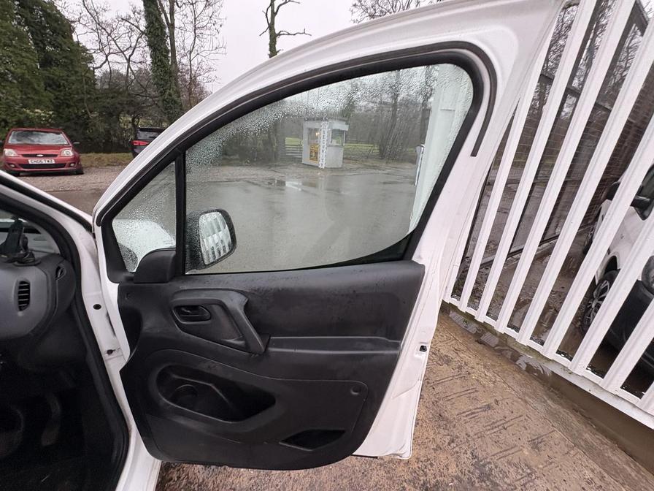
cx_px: 327
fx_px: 265
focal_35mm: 14
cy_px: 246
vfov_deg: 85.7
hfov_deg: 102.1
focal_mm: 2.22
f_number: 2.2
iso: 250
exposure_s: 1/73
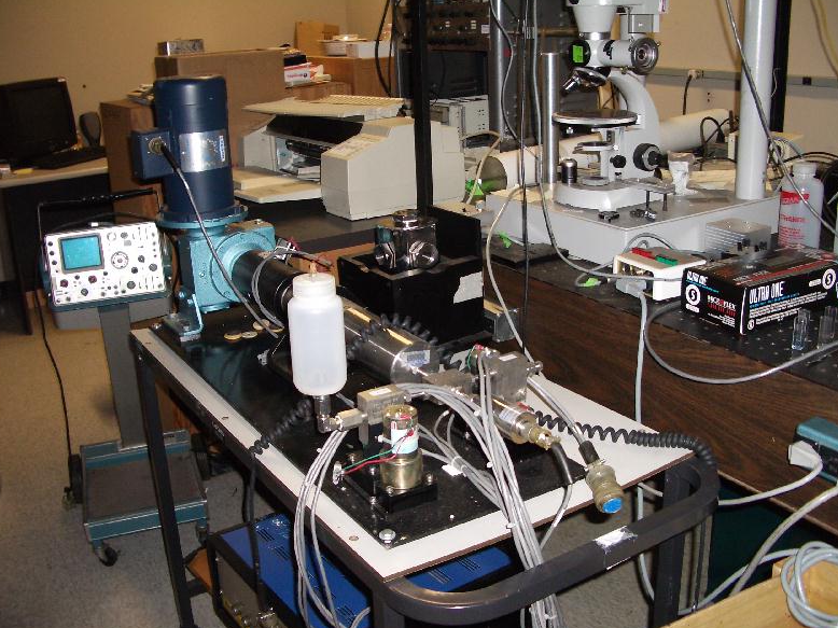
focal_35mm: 36
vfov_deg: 39.6
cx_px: 414
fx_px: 871
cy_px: 311
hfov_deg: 51.4
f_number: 2.6
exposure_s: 1/60
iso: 200
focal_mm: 5.8
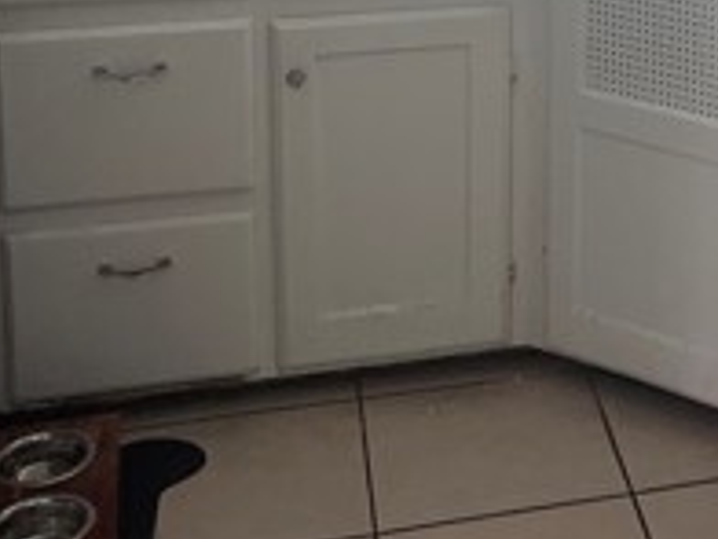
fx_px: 1763
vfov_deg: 16.0
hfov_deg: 21.5
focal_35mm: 85
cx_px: 835
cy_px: -253
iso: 80
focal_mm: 5.7
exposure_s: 1/120
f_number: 1.5
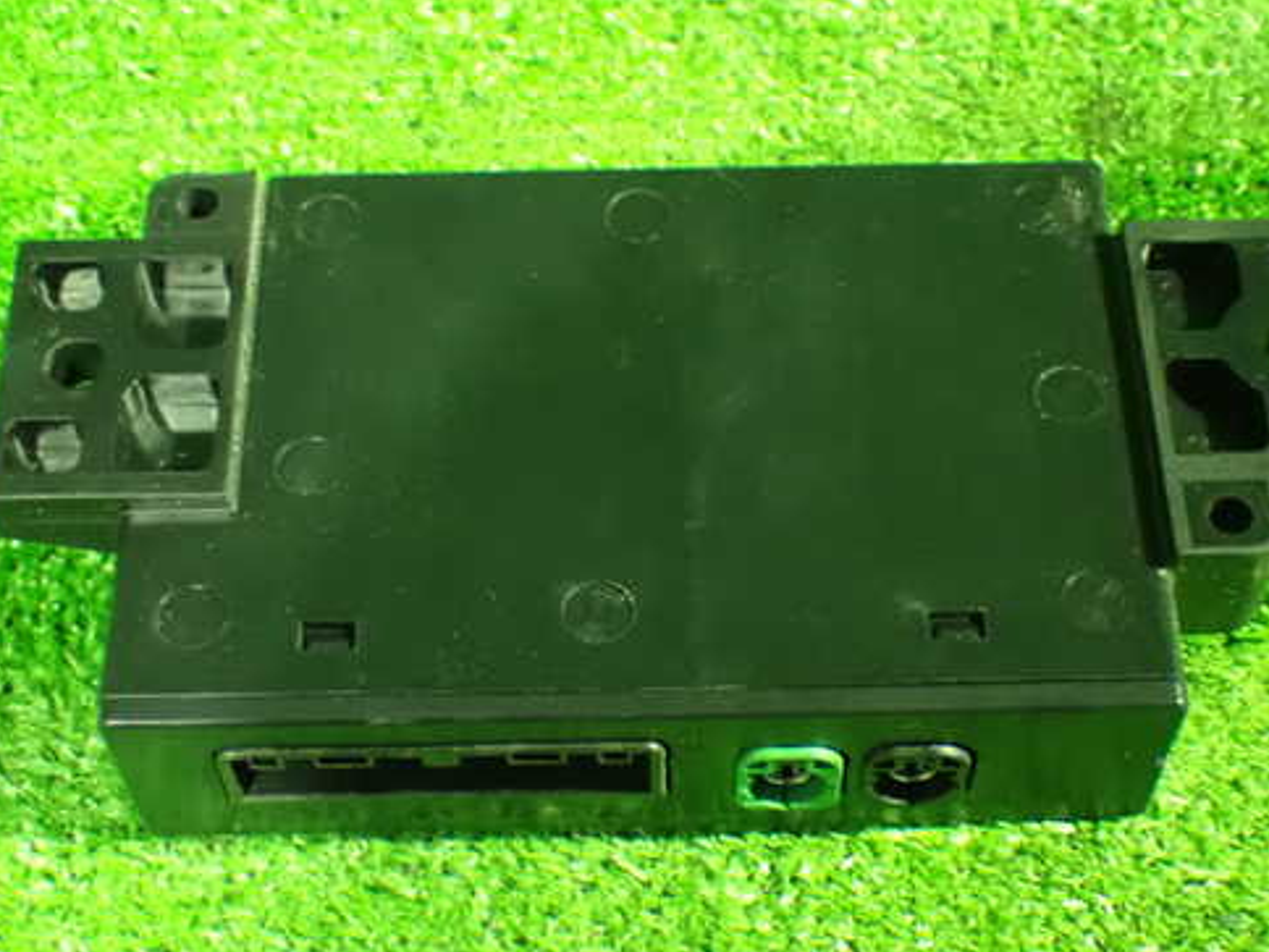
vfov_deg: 23.6
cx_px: 674
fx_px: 2273
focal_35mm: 62
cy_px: 498
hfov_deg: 31.2
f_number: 3.2
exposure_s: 1/10
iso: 1600
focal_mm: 9.01
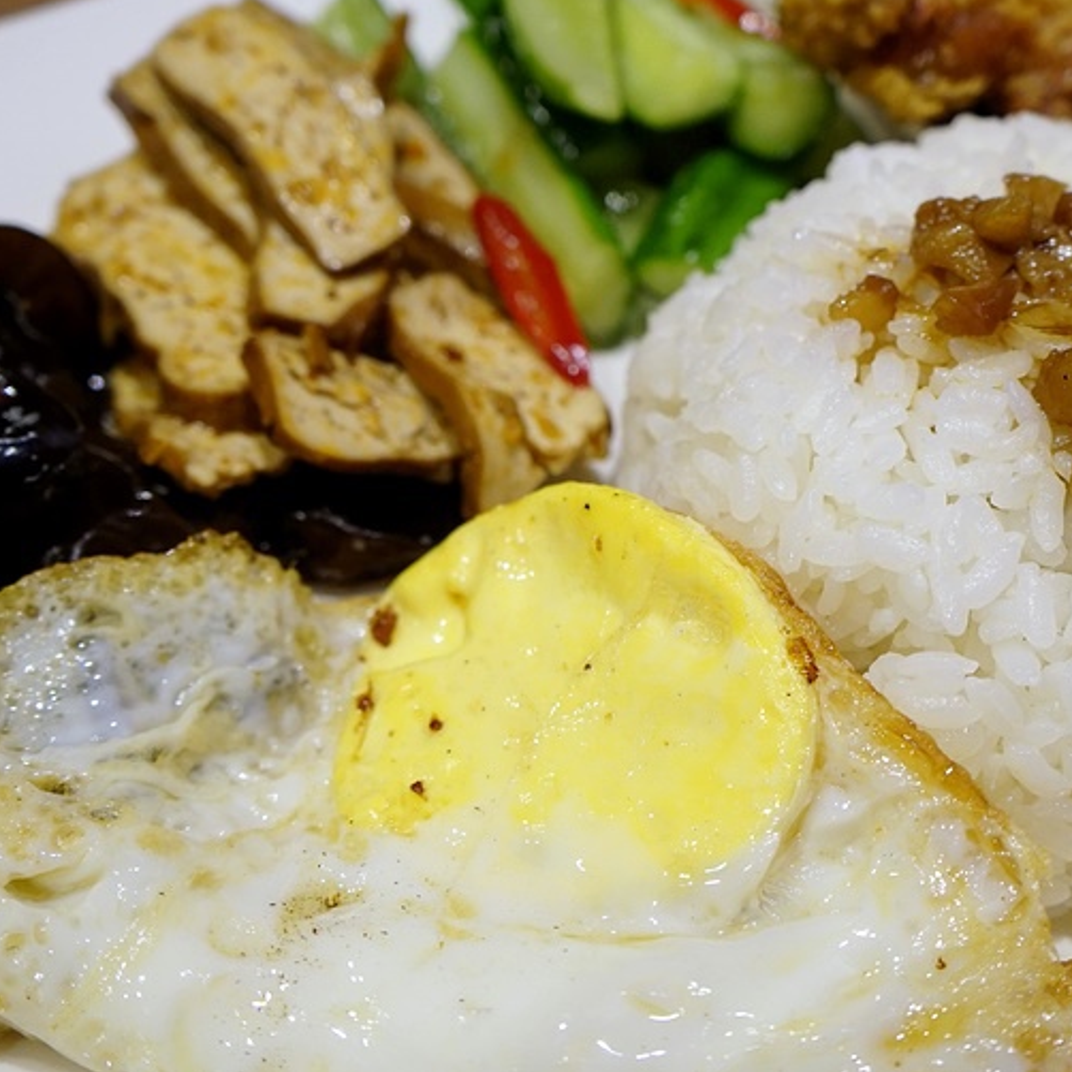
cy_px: 586
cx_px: 636
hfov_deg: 28.6
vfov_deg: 28.7
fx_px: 2098
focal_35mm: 60
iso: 640
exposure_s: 1/60
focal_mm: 23
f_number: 4
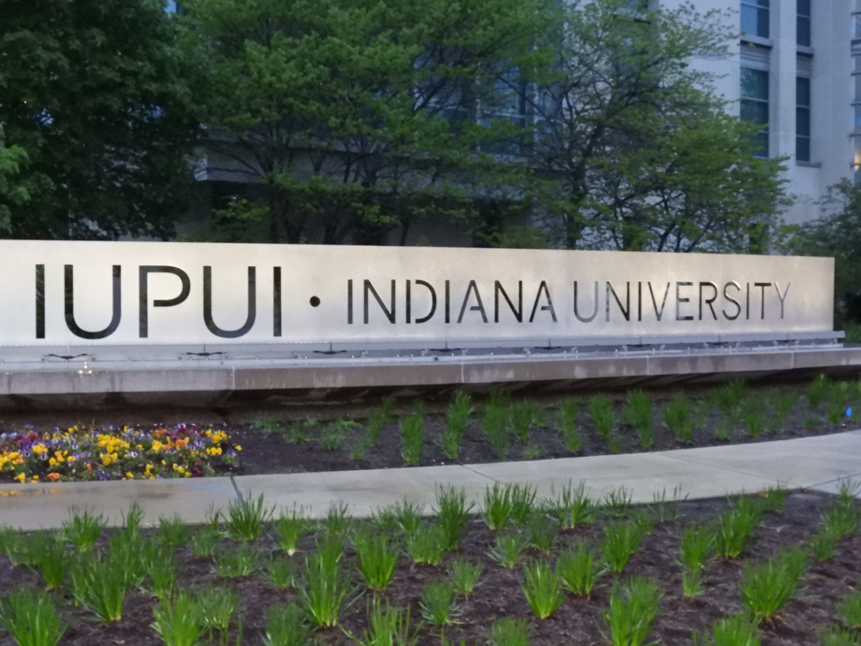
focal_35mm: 50
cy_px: 323
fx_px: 1244
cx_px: 430
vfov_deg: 29.1
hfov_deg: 38.2
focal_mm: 9
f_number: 4.5
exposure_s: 1/50
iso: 1600
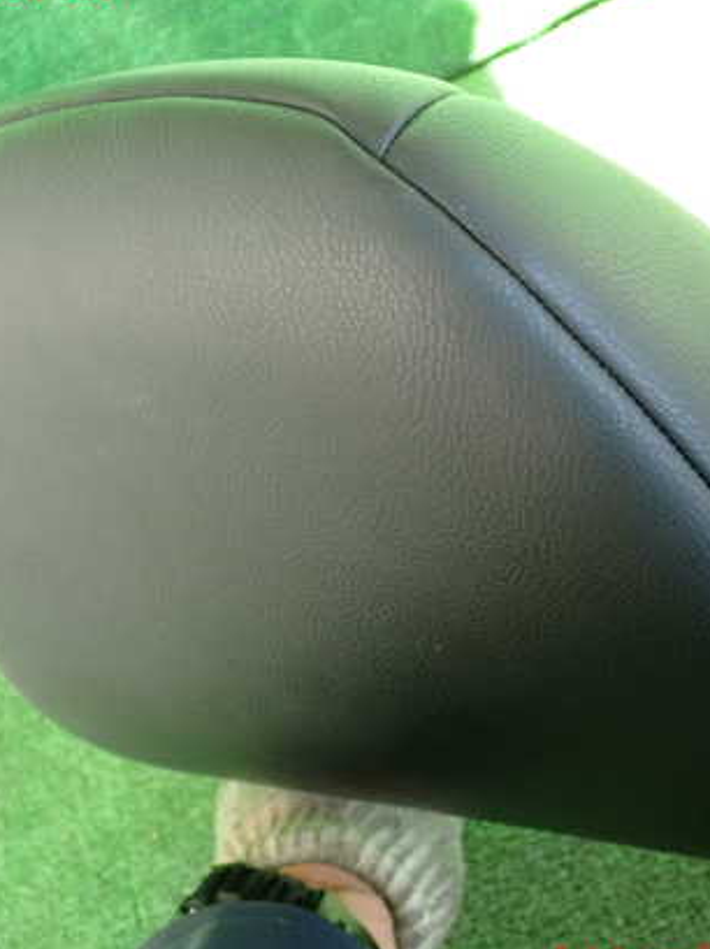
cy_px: 476
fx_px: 1287
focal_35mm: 47
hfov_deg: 30.8
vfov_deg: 40.5
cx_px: 385
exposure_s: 1/125
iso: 320
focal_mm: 5.79
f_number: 2.4
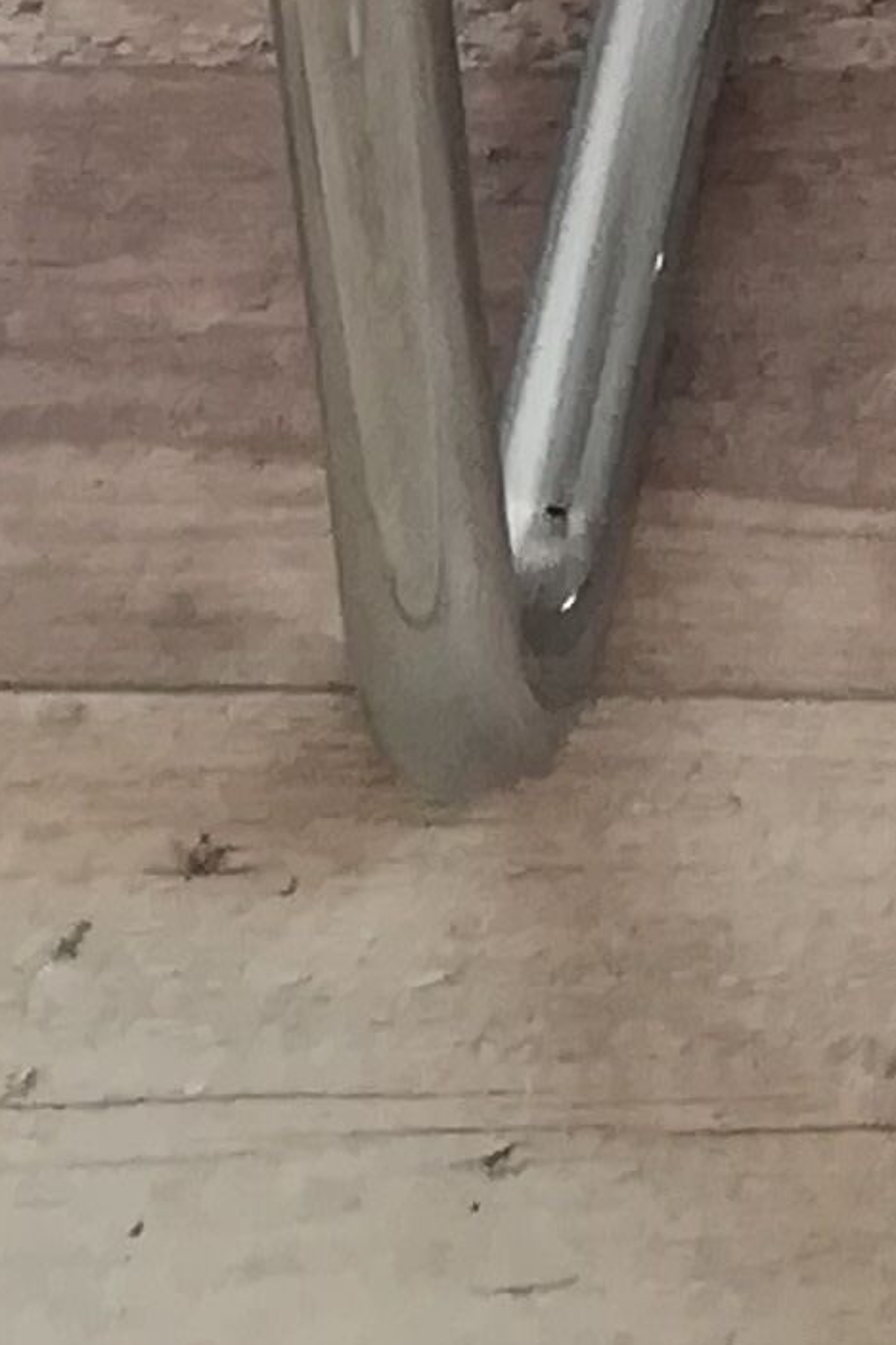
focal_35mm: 194
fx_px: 7242
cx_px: 1828
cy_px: -2309
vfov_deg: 9.1
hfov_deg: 6.8
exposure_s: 1/33.3
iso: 160
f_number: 2.2
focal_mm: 3.83
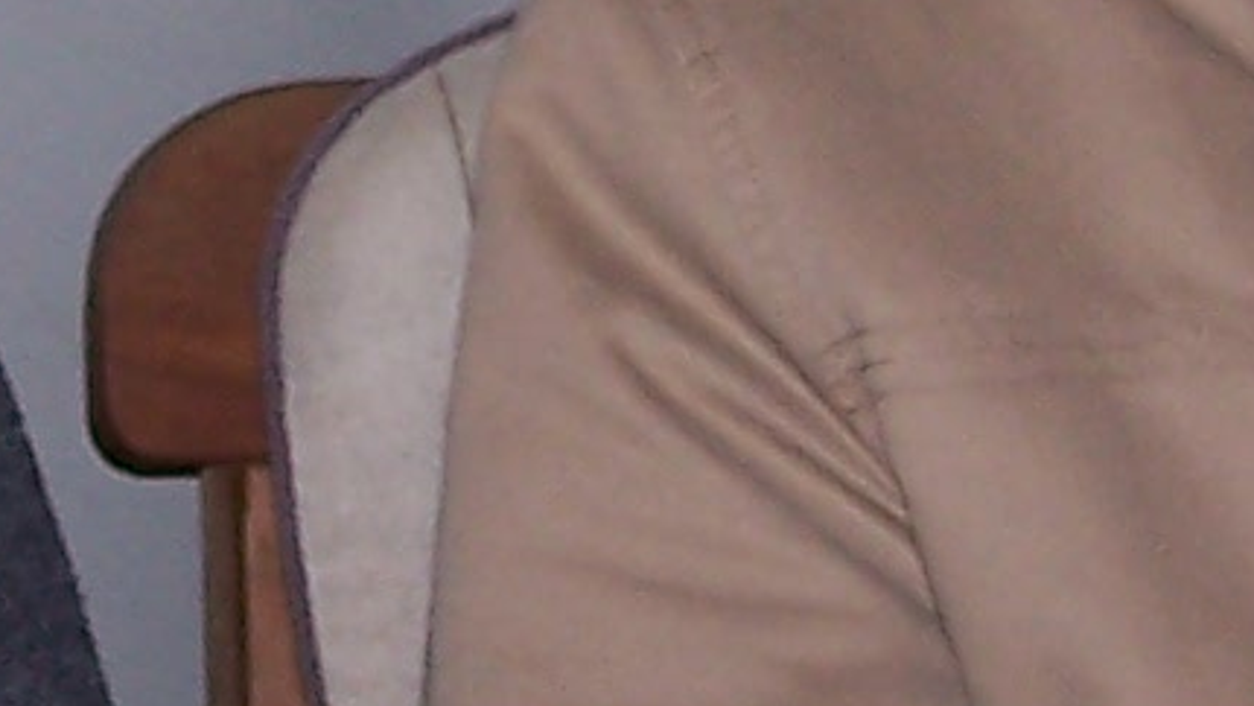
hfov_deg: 8.7
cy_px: -38
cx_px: 122
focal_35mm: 248
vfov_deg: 4.9
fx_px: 8247
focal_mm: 6.3
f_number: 2.8
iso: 80
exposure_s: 1/60
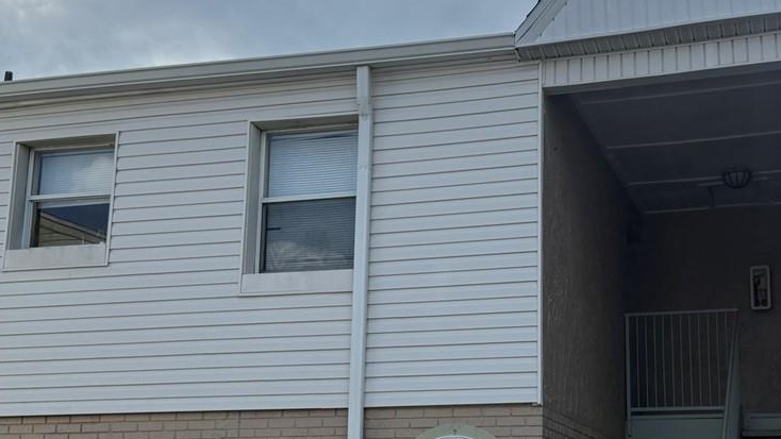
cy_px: 300
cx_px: 486
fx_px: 1180
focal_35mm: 57
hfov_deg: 36.4
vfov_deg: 21.0
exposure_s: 1/9091
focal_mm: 6.76
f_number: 1.78
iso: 125
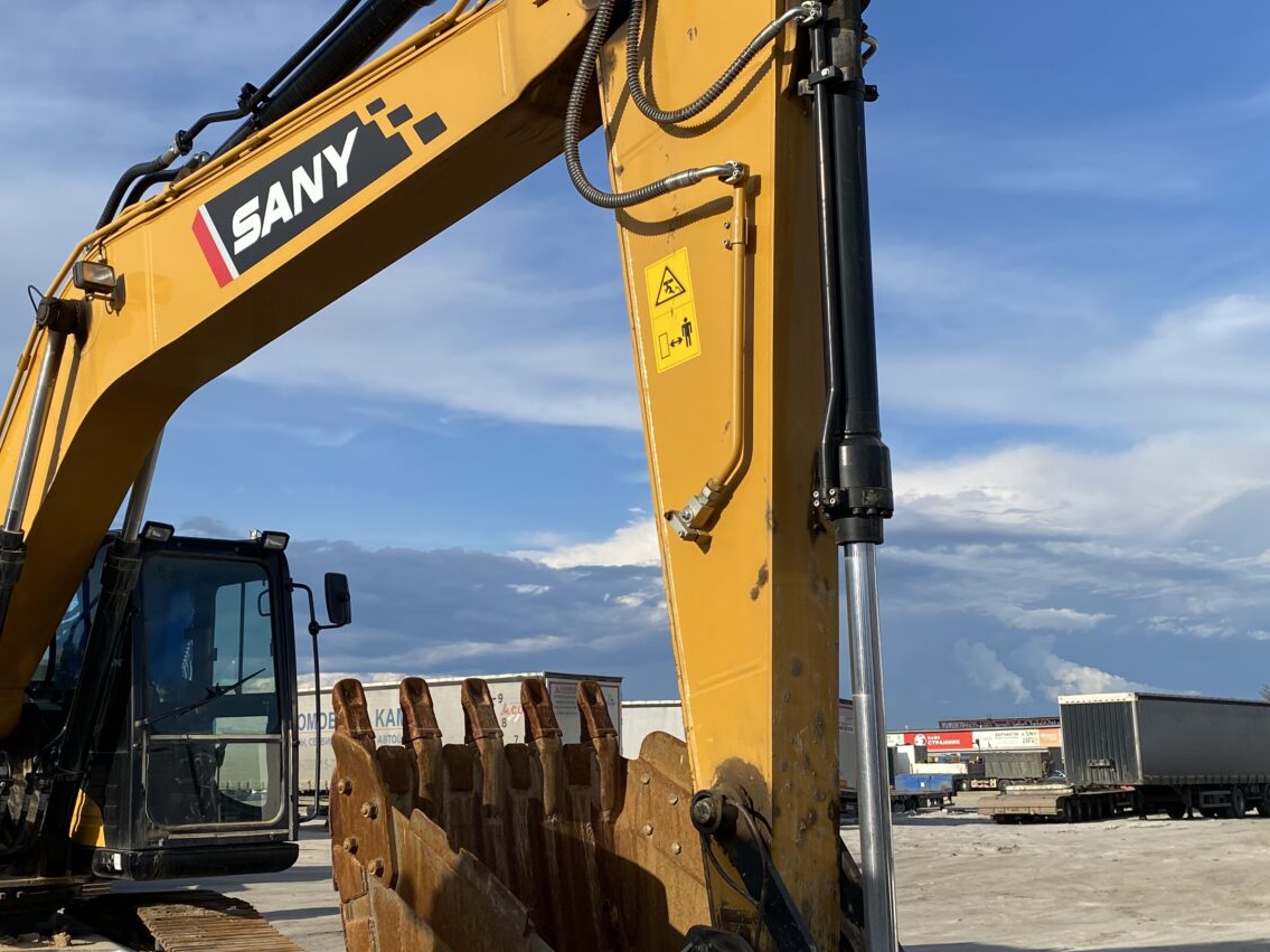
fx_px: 1614
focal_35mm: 44
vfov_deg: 32.9
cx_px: 468
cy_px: 465
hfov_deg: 42.6
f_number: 1.8
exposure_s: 1/2513
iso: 32
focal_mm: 4.25
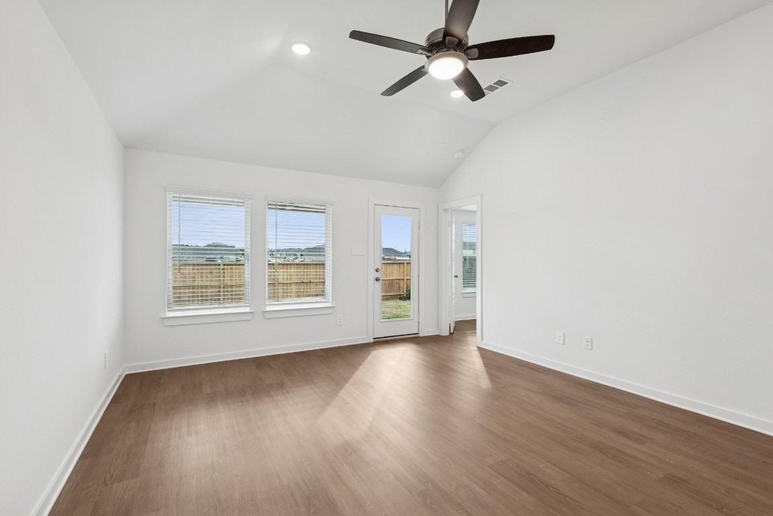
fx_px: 344
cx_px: 386
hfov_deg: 96.7
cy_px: 258
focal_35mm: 16
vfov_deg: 73.8
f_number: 9
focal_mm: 16
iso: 160
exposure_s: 1/13
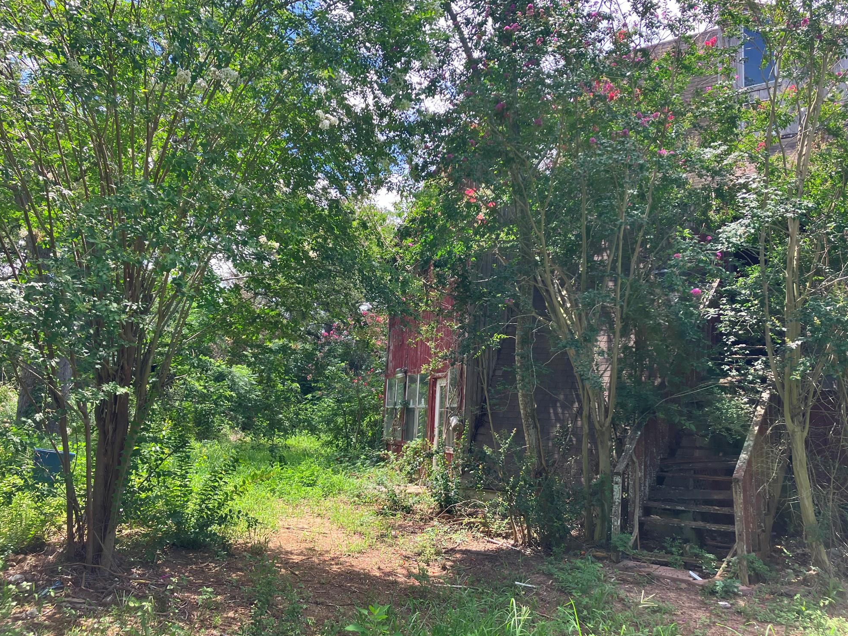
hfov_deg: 61.6
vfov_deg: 48.2
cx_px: 413
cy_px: 311
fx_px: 710
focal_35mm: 29
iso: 32
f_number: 1.8
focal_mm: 3.99
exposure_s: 1/395
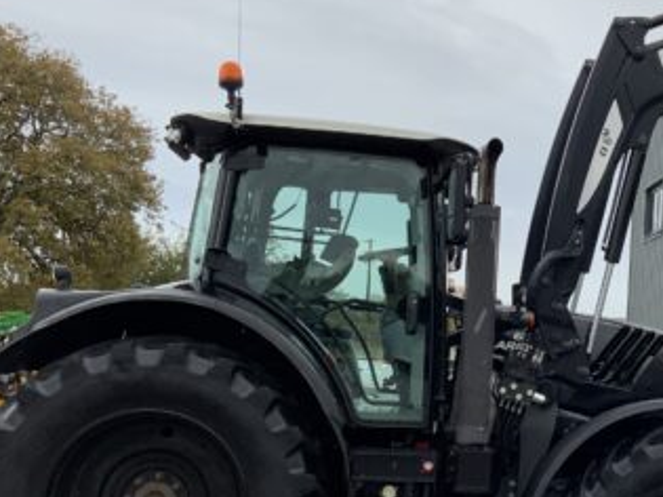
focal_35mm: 59
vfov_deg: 24.8
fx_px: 1130
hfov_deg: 31.5
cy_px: 272
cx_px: 568
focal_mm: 3
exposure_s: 1/728
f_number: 1.8
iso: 16
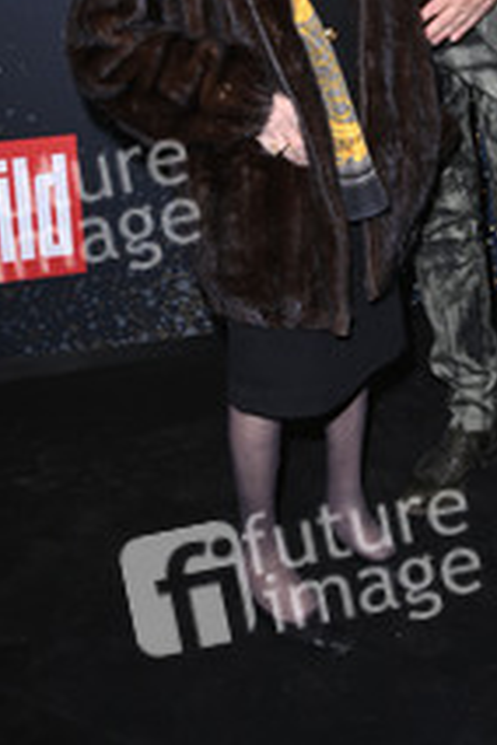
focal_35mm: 60
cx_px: 402
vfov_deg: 31.5
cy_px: 49
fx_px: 1242
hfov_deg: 22.3
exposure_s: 1/250
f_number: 5.6
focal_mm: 32
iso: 320
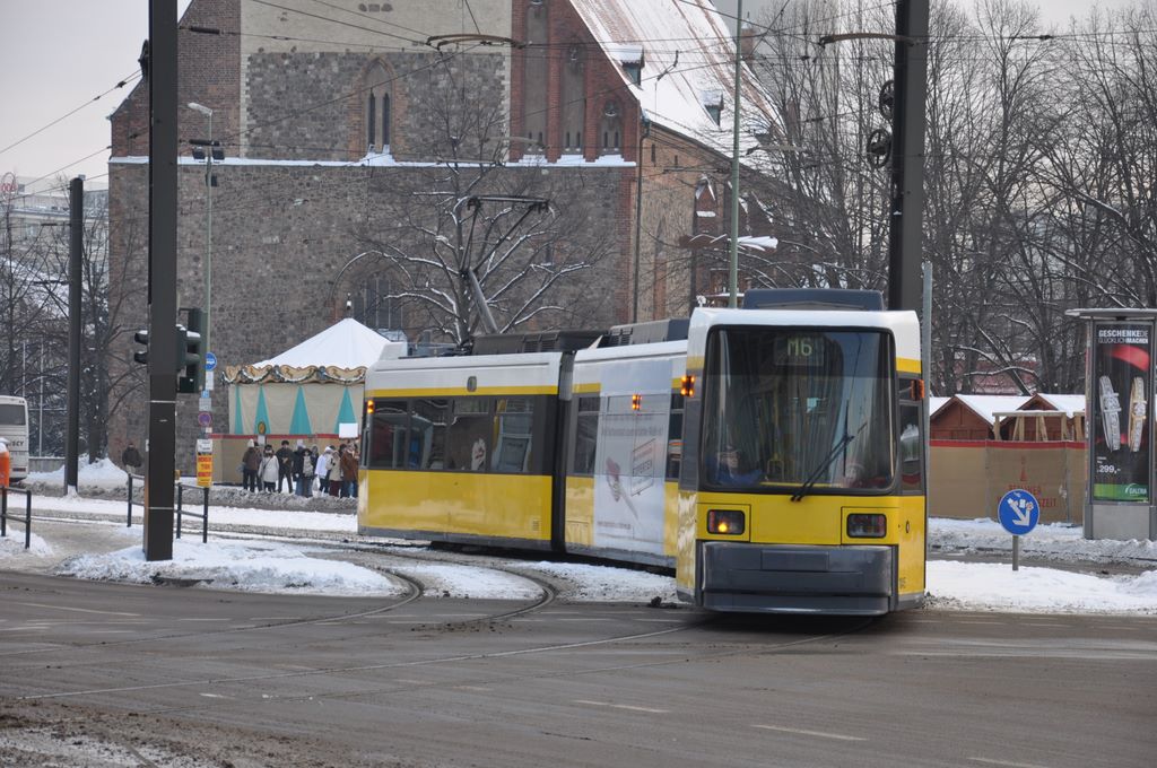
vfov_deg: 12.1
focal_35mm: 112
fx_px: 3611
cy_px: 384
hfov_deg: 18.2
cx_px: 578
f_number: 5.6
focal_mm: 75
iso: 220
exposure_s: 1/125
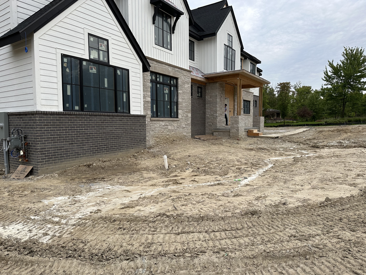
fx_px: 254
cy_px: 138
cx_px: 183
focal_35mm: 24
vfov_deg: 56.8
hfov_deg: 71.6
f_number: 1.78
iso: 80
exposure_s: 1/659
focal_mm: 6.86
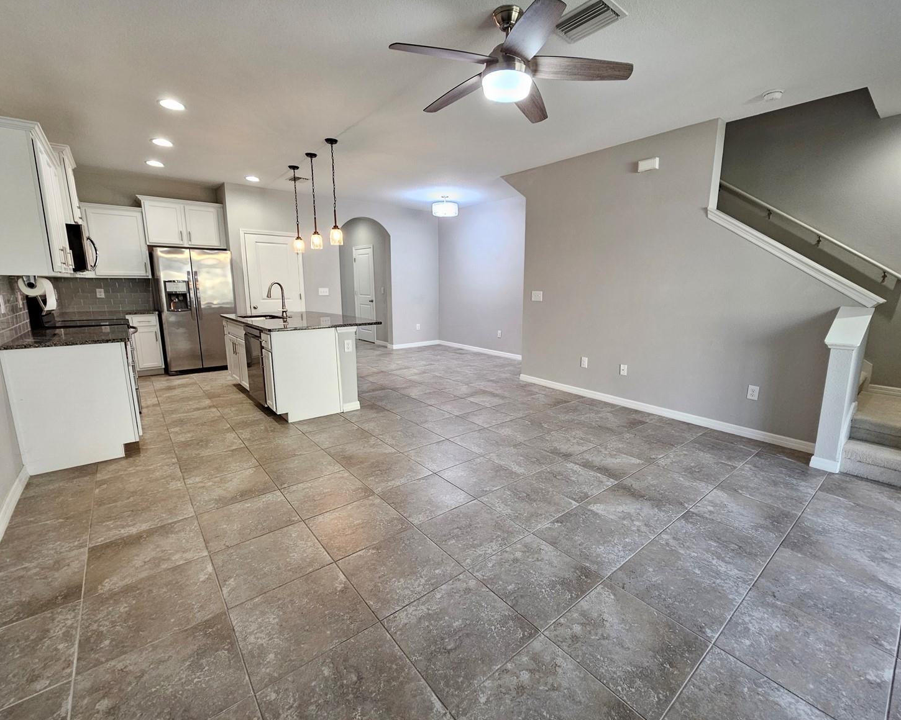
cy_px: 359
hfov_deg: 100.7
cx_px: 467
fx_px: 373
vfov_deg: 88.0
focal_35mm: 14
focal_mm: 2.2
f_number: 2.2
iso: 200
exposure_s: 1/60
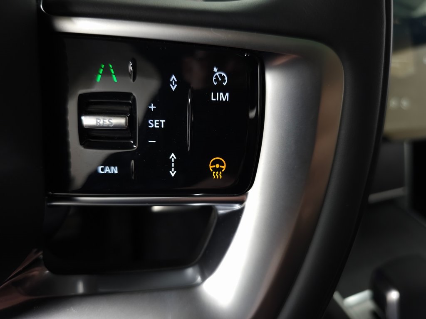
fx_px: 283
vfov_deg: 58.9
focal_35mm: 23
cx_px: 213
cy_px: 160
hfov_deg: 73.9
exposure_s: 1/60
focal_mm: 6.3
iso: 125
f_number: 1.7
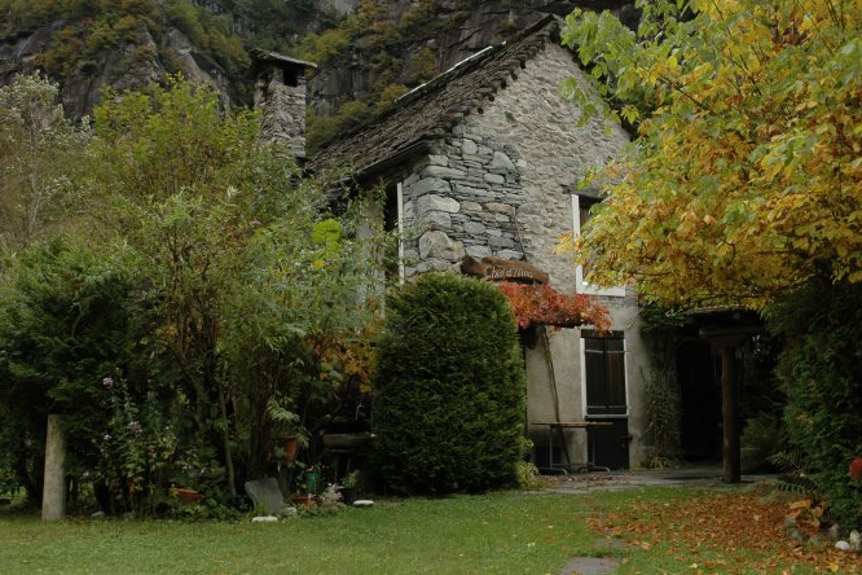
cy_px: 277
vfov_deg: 33.0
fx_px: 971
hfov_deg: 47.9
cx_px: 439
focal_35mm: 41
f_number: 6.3
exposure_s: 1/160
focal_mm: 25
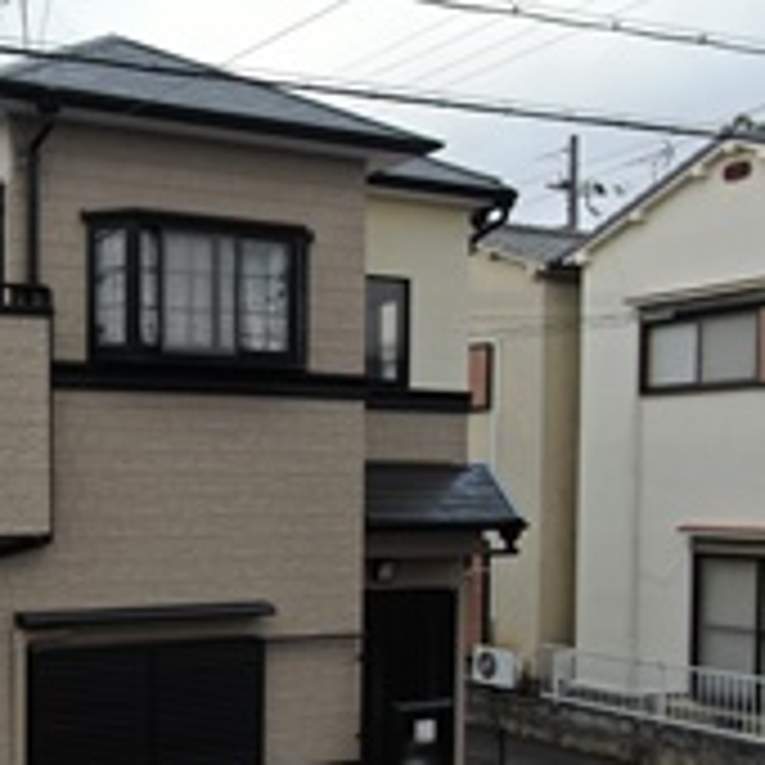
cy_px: 544
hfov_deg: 31.9
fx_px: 1275
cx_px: 86
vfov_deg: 32.9
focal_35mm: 51
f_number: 3
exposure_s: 1/100
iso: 100
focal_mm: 4.89
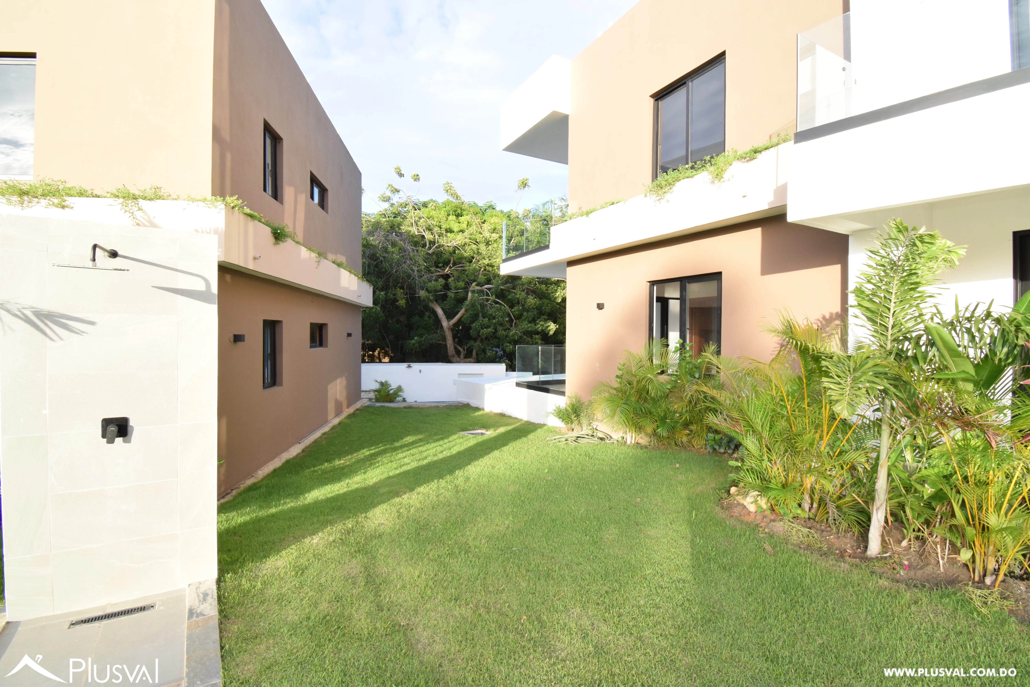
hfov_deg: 100.4
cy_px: 344
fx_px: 429
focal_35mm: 15
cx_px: 515
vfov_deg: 77.3
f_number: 10
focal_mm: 10
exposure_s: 1/125
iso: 800
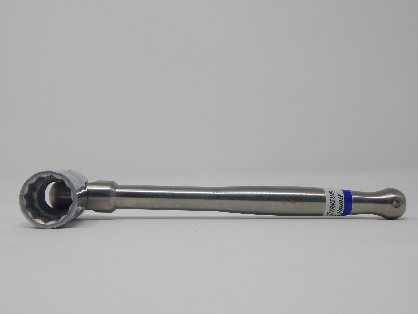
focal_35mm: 43
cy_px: 157
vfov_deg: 33.6
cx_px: 209
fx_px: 519
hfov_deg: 43.9
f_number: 3.6
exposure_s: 1/125
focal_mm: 7.7
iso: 125
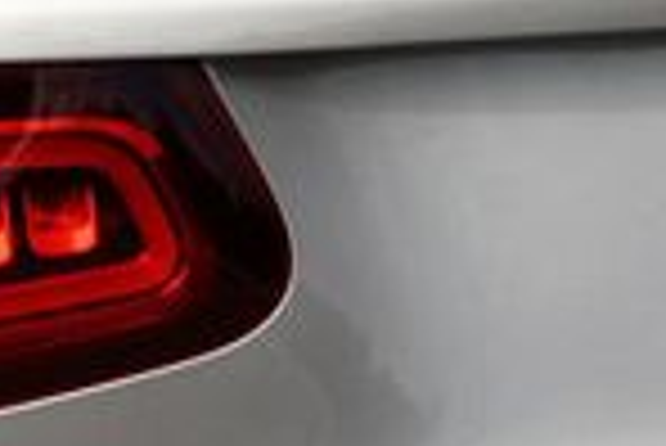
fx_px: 4315
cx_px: 774
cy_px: 122
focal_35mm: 233
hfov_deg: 8.7
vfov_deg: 5.9
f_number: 9
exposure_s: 1/320
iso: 100
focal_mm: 27
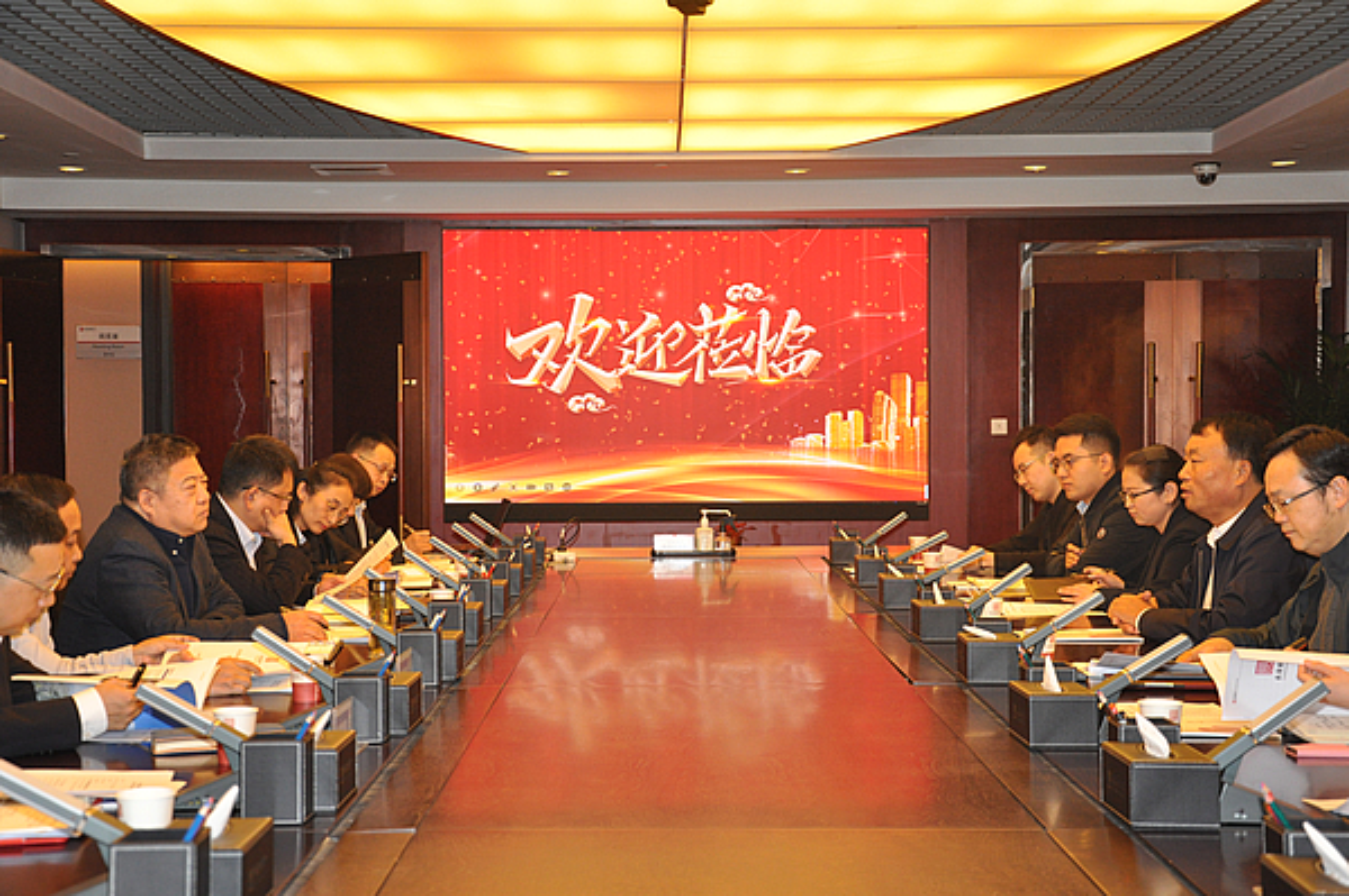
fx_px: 2134
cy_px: 448
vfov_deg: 23.7
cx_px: 674
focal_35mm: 57
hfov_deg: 35.1
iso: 800
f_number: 4.5
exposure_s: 1/125
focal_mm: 38
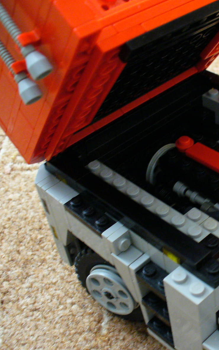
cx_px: 218
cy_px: 175
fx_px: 506
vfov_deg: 38.2
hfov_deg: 23.4
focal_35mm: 53
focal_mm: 6.1
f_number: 2.8
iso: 200
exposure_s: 1/8
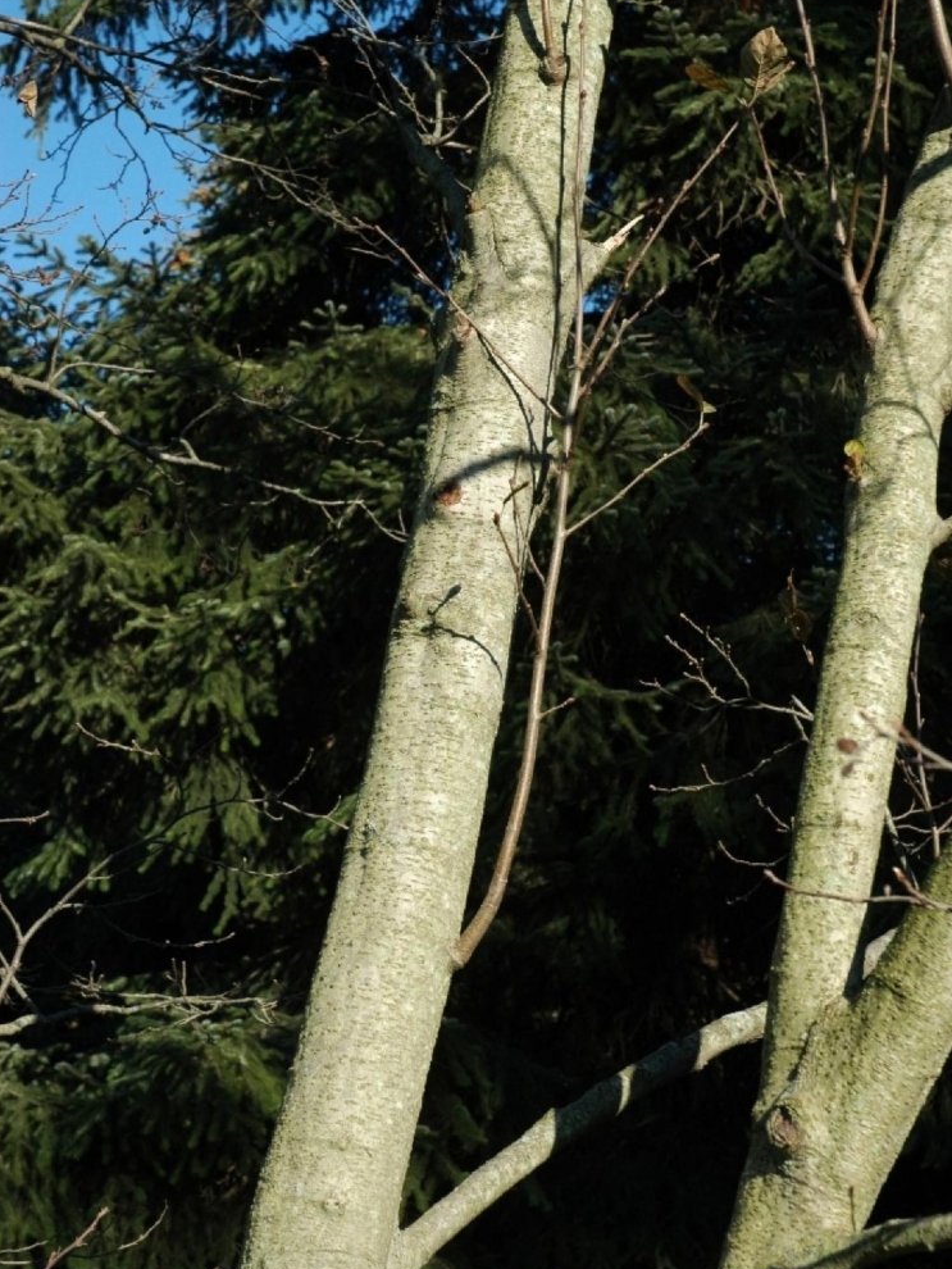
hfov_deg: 19.6
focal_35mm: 75
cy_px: 670
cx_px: 476
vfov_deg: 26.0
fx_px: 2749
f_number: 9
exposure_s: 1/160
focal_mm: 46
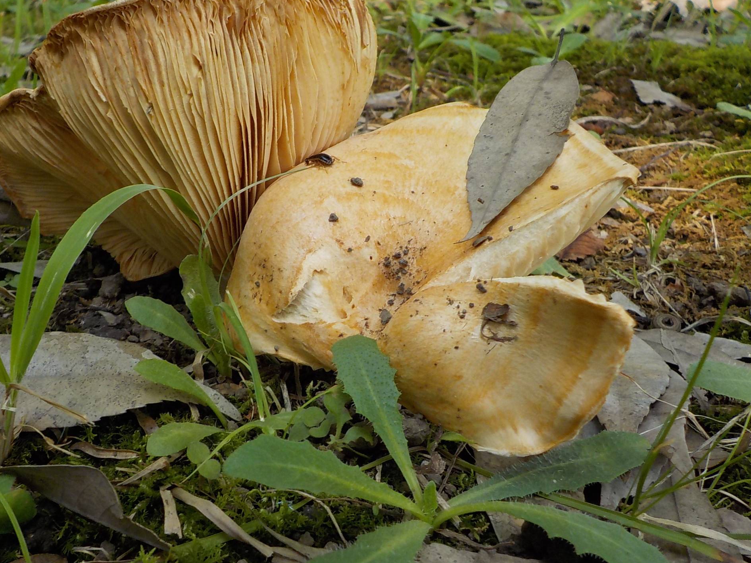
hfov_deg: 51.1
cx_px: 311
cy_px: 251
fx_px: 781
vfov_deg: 39.6
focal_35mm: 36
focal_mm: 4.1
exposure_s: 1/125
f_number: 3.3
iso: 125
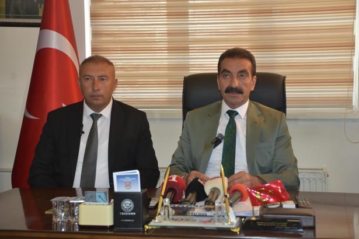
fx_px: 748
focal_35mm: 75
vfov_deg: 18.2
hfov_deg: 27.0
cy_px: 120
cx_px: 180
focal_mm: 50
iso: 450
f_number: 4.8
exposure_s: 1/60
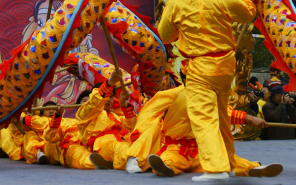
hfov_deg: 9.9
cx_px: 150
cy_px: 16
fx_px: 1701
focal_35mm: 211
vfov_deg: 6.2
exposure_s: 1/800
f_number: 4.5
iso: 200
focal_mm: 75
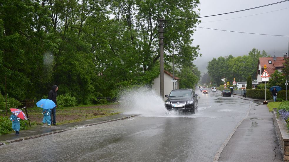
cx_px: 142
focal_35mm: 51
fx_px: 391
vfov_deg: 23.4
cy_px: 97
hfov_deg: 40.6
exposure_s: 1/200
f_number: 4.2
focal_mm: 32
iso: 140
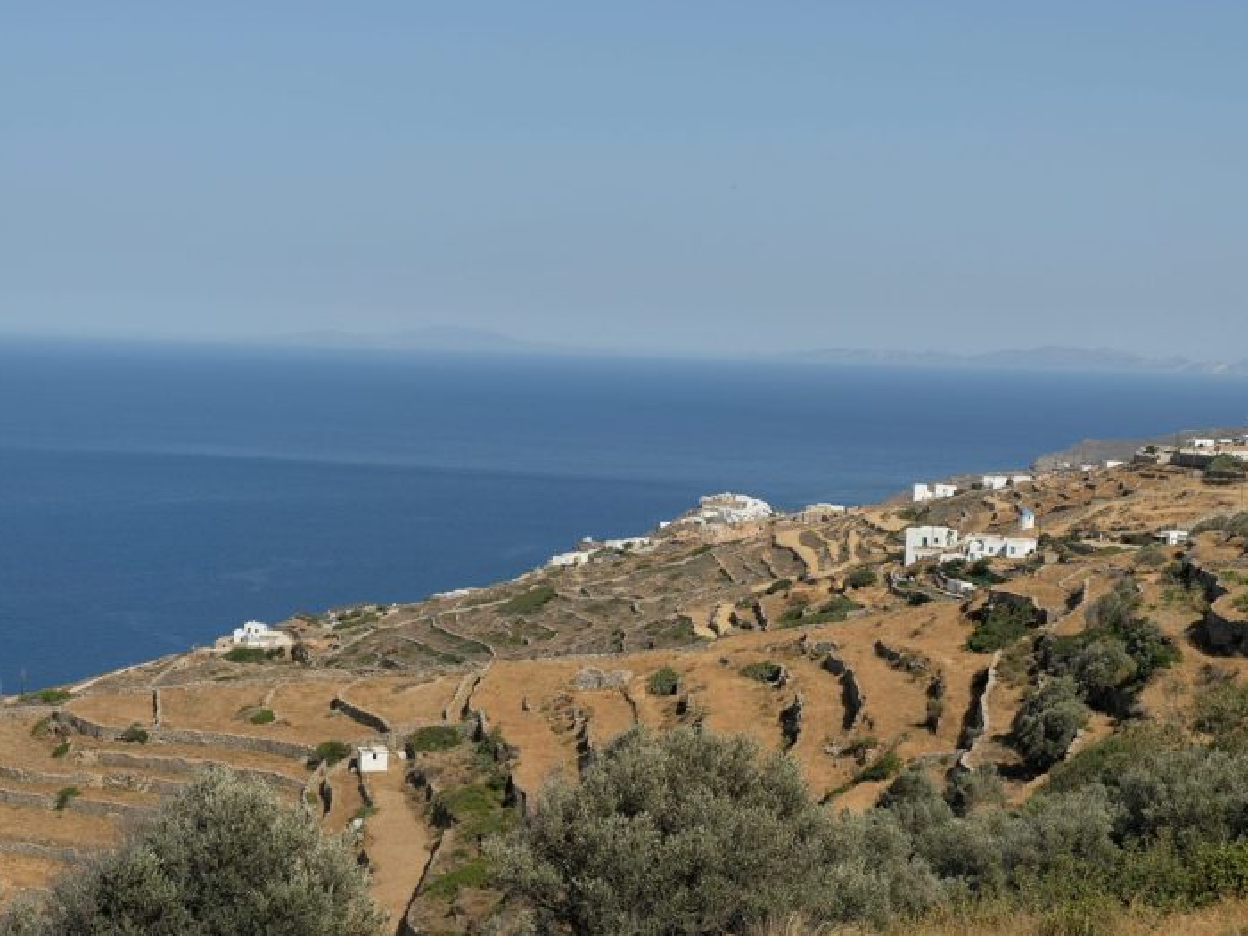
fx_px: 2019
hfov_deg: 34.3
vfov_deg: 26.1
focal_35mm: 56
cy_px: 464
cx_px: 615
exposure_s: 1/1250
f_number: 5.6
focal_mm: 34.3
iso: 200
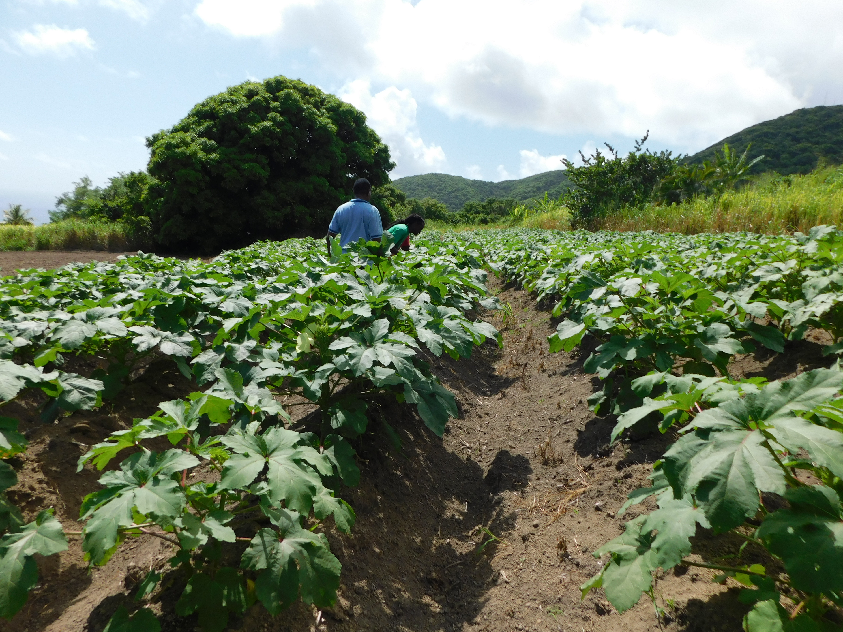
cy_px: 316
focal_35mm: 23
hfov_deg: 73.9
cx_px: 422
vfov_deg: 58.9
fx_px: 560
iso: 125
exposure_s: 1/500
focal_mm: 4
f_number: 6
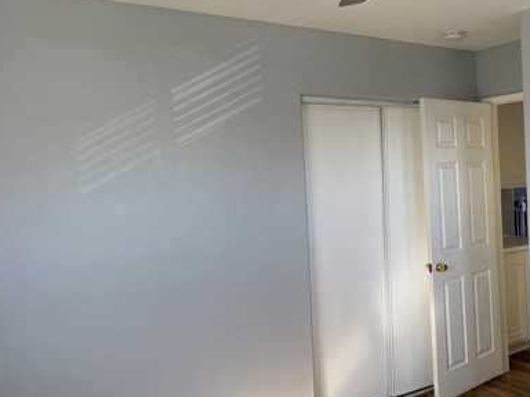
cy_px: 193
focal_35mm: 40
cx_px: 424
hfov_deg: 44.5
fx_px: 612
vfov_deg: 36.0
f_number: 1.78
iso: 100
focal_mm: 6.76
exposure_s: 1/216
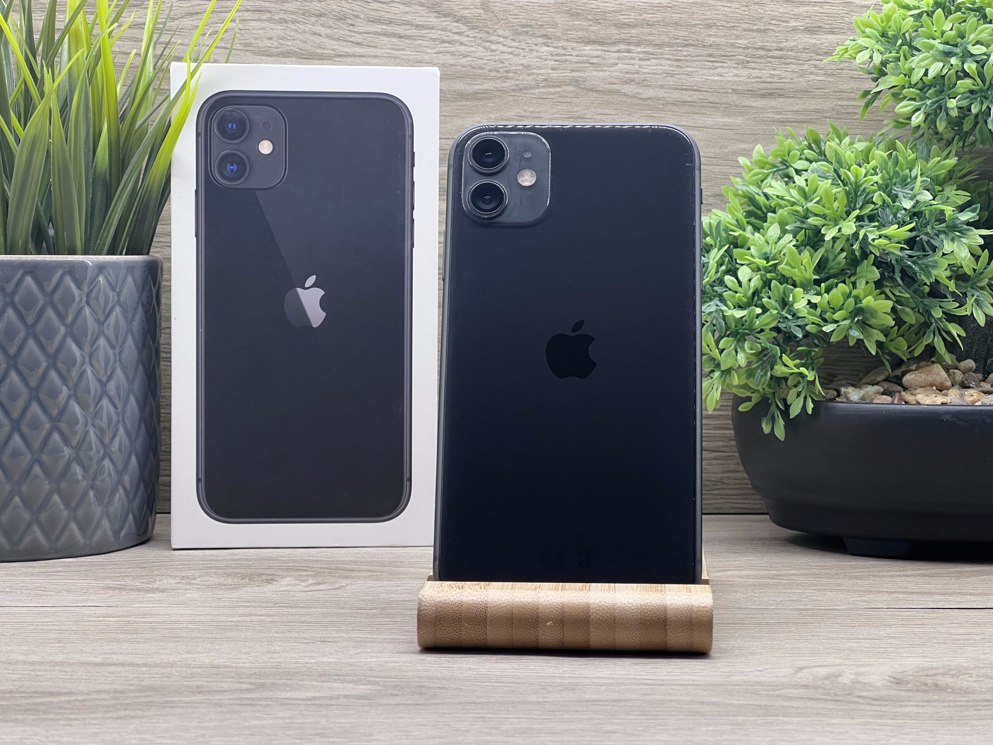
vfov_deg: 19.1
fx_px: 2209
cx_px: 496
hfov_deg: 25.3
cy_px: 372
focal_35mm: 77
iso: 100
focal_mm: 9
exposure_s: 1/100
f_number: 2.8
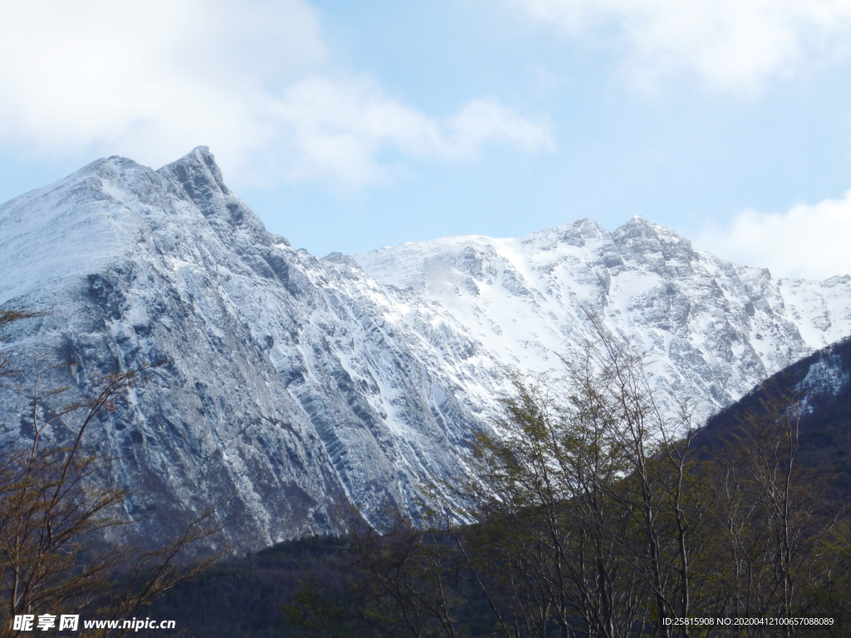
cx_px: 426
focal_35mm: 112
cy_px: 319
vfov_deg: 13.2
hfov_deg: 17.6
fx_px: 2753
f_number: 6.5
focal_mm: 20
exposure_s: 1/200
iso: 100
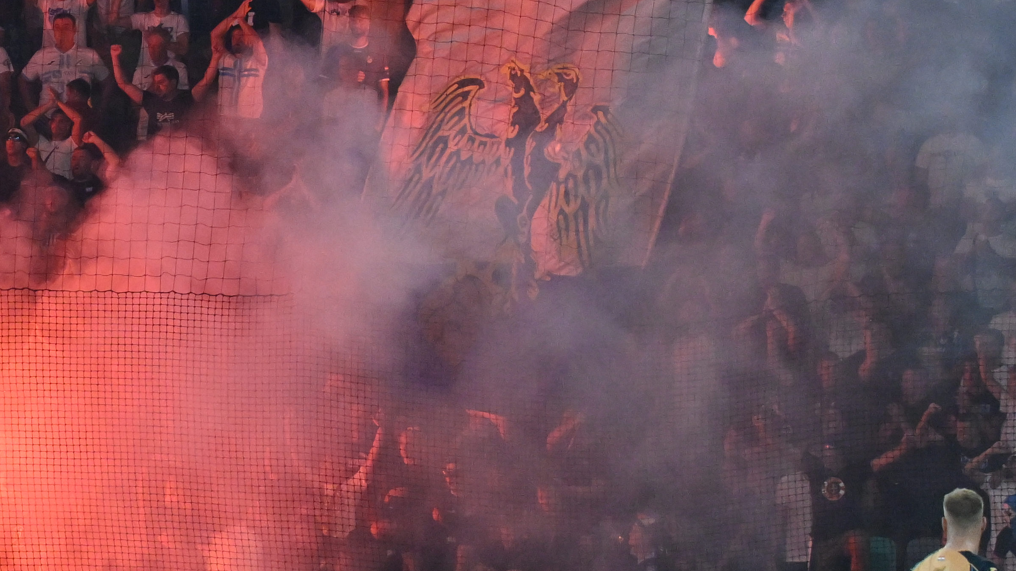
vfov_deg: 2.1
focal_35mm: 579
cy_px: 162
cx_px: -504
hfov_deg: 3.7
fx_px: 15597
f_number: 6.3
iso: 2500
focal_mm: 160
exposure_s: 1/1000
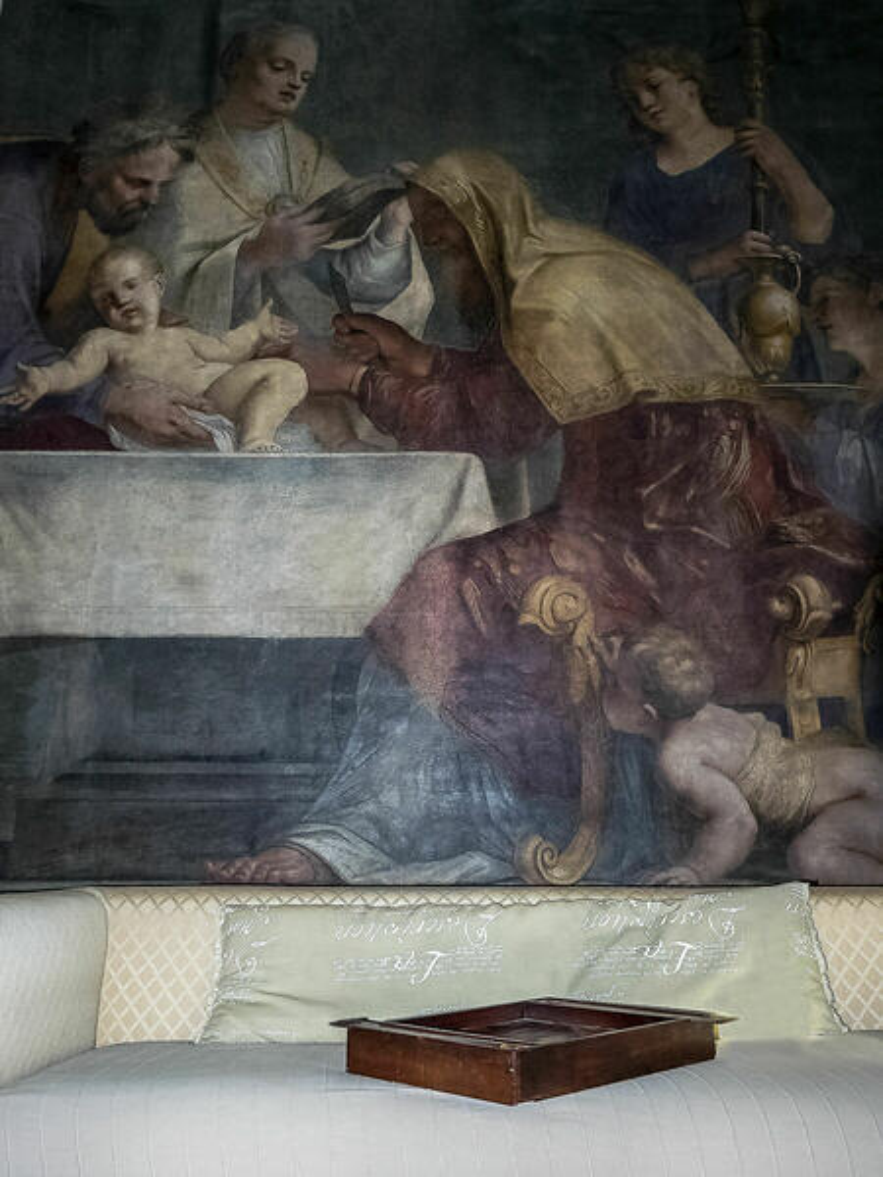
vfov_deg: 56.8
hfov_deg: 44.2
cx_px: 442
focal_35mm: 32
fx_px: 1088
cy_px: 588
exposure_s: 1/60
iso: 800
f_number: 3.8
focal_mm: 16
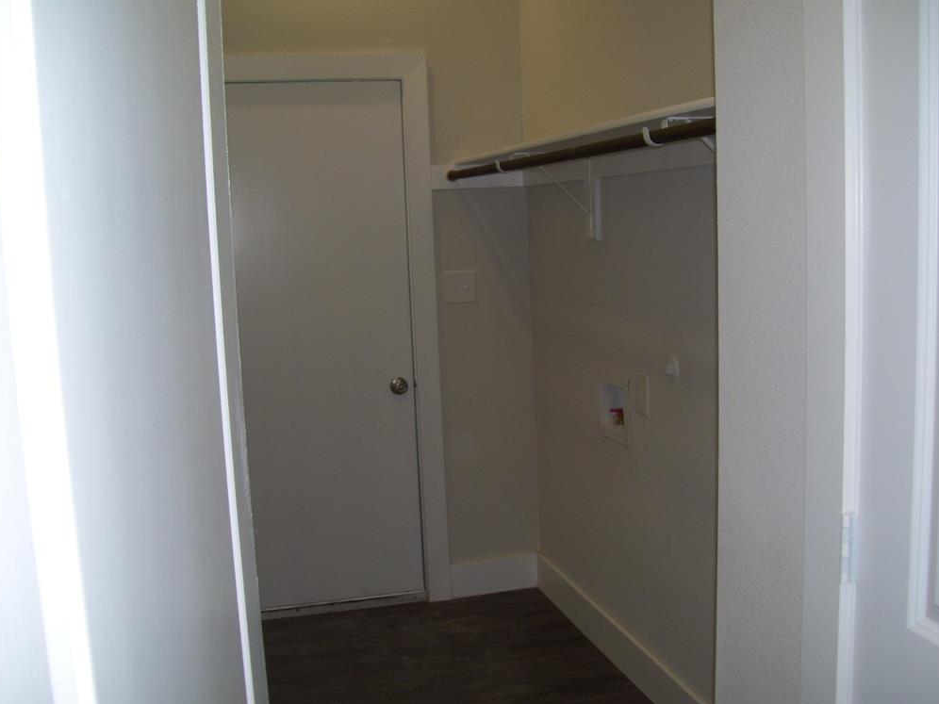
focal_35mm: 37
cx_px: 470
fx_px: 1004
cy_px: 346
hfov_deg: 50.1
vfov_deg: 38.7
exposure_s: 1/60
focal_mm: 6
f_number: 2.7
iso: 80
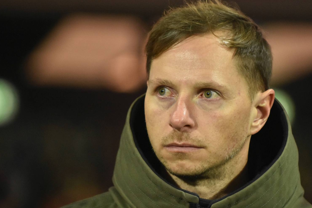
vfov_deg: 3.7
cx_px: 175
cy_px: 123
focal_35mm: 368
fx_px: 3189
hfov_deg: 5.6
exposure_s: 1/500
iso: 2000
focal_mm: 190
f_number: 2.8
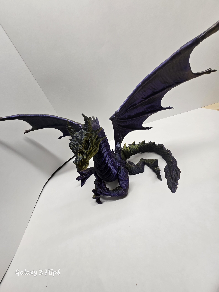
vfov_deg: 106.2
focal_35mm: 13
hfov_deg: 89.9
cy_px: 146
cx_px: 110
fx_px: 110
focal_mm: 1.7
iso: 40
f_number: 2.2
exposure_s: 1/120
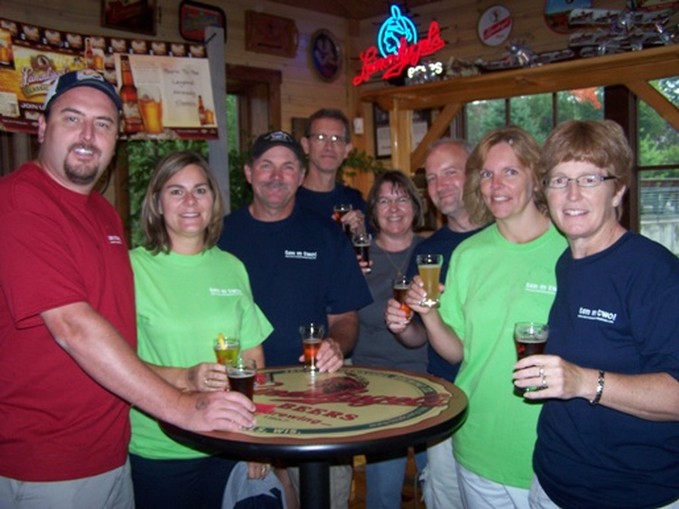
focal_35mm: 38
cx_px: 340
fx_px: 745
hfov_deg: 49.0
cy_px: 254
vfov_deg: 37.7
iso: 140
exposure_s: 1/60
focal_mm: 6.3
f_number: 2.8
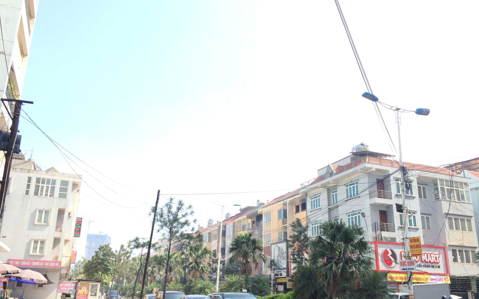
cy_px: 168
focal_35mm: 32
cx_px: 239
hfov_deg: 59.7
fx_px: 418
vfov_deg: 39.4
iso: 32
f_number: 2.2
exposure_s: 1/684
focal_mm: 4.12
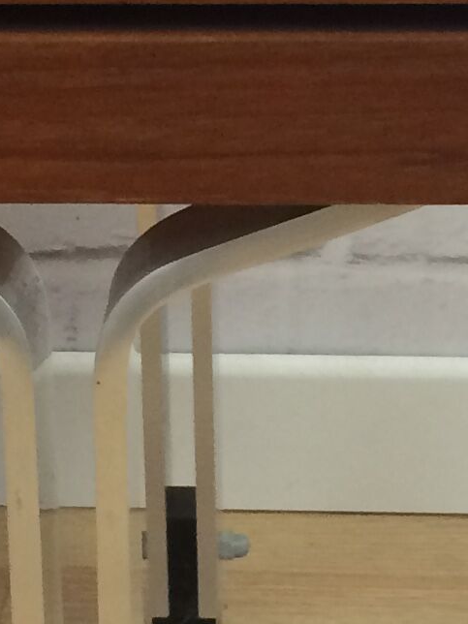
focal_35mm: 147
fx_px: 2650
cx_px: 189
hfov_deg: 10.1
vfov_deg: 13.4
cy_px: 182
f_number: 2.2
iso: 64
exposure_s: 1/33
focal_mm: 4.15
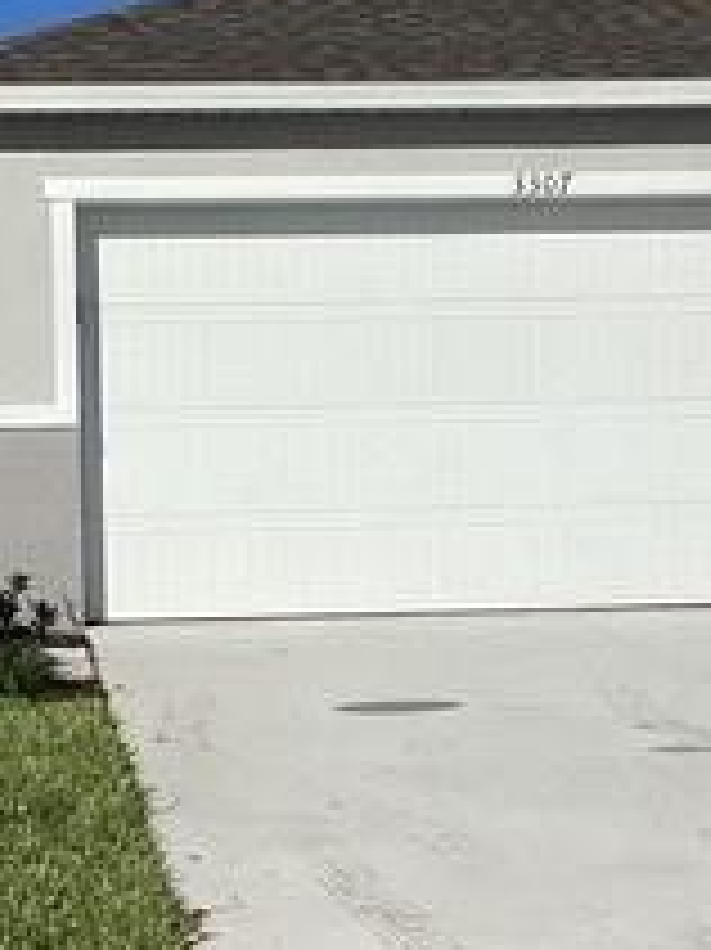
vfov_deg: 20.9
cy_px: 468
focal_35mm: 94
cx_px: 288
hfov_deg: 15.7
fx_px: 2577
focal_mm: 3.3
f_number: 2.4
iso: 25
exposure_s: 1/3891
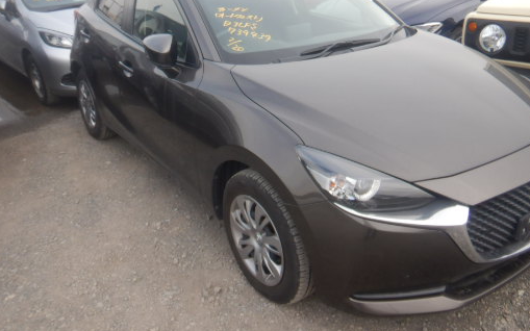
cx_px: 279
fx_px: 462
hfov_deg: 59.6
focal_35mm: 32
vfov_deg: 39.2
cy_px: 128
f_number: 2.8
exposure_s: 1/160
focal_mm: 4.3
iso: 125
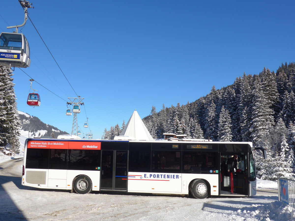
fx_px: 307
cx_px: 148
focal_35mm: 36
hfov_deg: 51.4
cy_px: 110
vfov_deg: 39.7
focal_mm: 7.5
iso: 80
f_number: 3.2
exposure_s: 1/2000
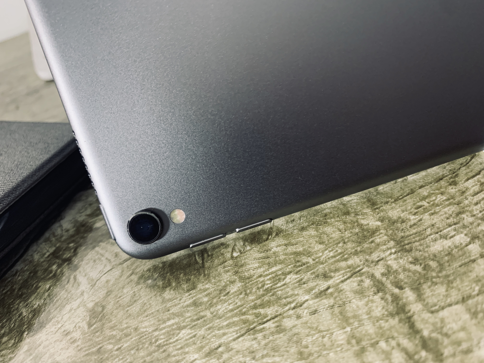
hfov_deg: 67.3
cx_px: 242
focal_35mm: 26
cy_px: 182
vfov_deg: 53.1
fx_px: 364
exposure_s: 1/33
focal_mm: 4.25
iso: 250
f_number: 1.8
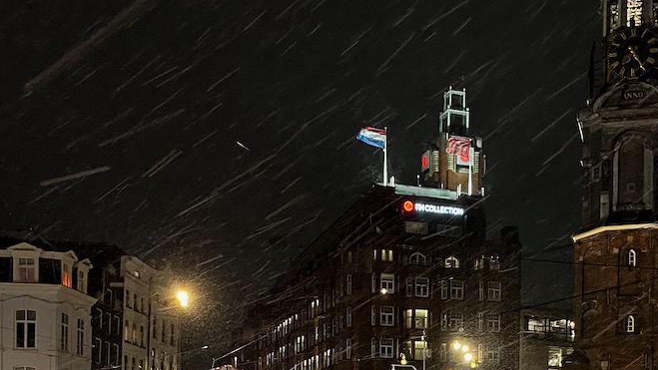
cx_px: 416
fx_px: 960
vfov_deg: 20.3
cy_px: 460
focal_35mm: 55
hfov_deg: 37.6
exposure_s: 1/33
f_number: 1.6
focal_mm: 5.1
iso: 640
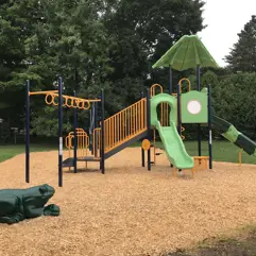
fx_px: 343
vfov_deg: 40.9
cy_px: 124
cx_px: 114
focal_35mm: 41
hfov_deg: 40.9
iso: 20
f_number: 1.8
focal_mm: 3.99
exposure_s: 1/314
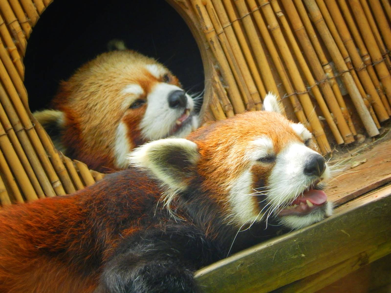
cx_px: 196
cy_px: 146
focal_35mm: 596
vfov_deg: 2.5
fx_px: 6732
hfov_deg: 3.3
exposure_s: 1/125
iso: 320
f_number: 5.8
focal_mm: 107.1
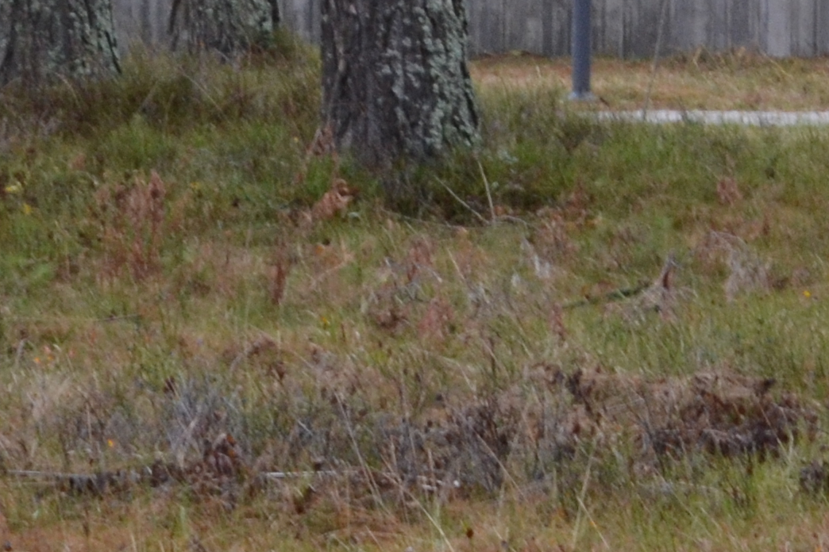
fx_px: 5181
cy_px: -144
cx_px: 920
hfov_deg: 9.1
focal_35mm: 225
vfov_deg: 6.1
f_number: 13
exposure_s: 1/25
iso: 800
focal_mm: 34
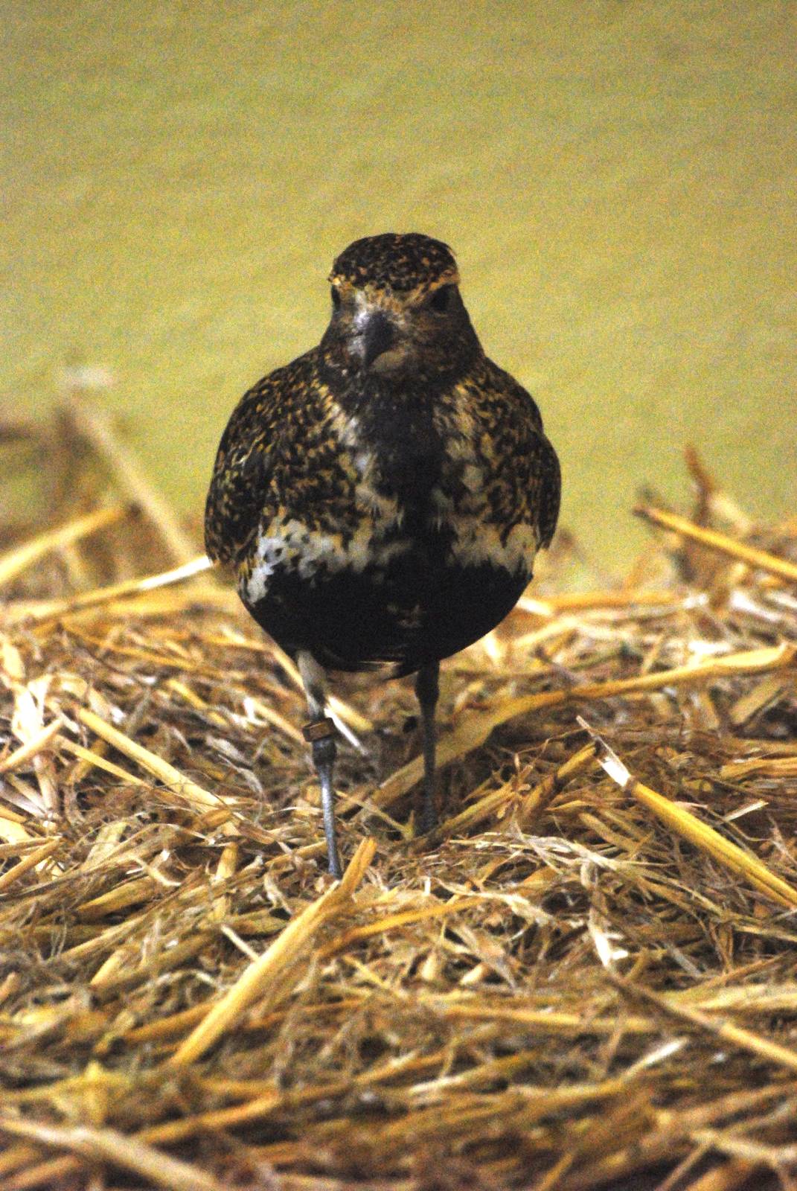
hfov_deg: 3.1
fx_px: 14901
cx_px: 398
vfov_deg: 4.6
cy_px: 596
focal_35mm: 450
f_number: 5.6
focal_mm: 300
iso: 1600
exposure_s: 1/160
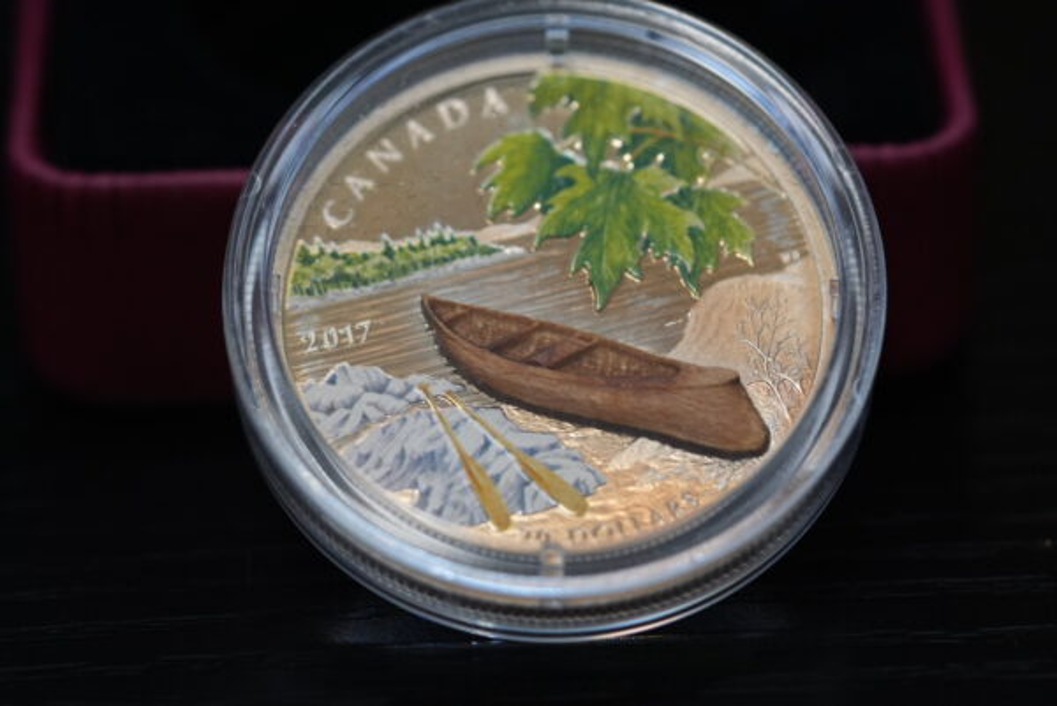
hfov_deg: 15.2
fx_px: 3966
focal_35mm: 135
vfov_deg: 10.2
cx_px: 528
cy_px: 353
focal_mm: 90
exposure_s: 1/160
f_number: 3.5
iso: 1600
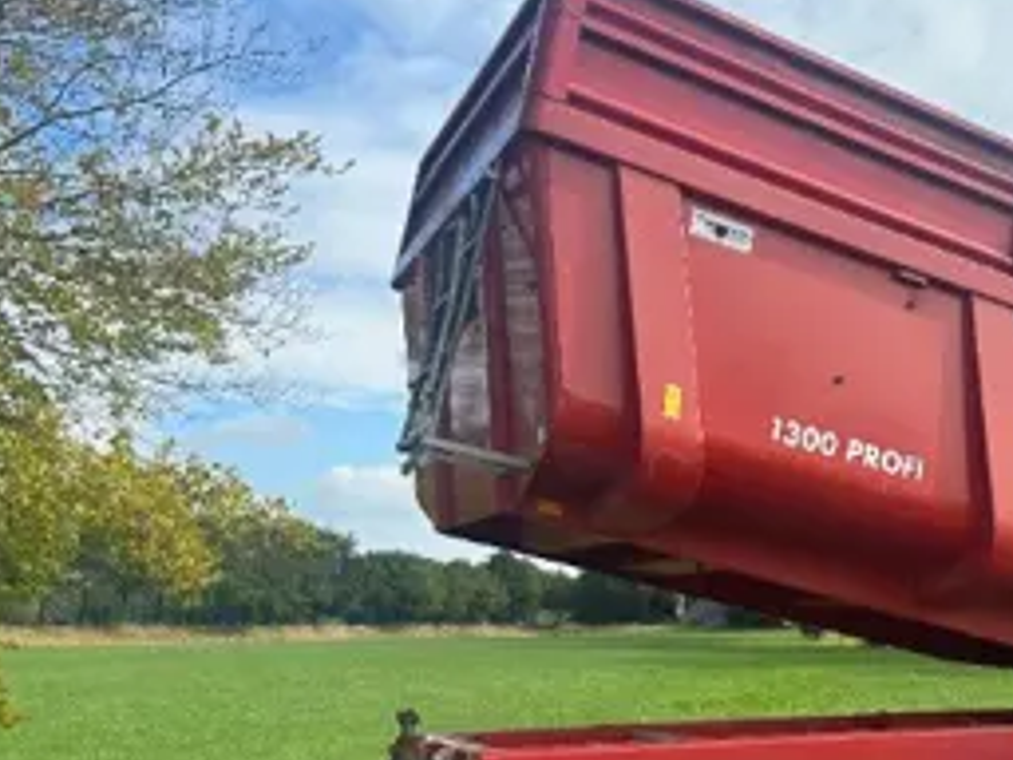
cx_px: 855
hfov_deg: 39.8
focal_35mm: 45
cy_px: 495
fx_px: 1317
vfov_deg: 32.0
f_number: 1.78
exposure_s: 1/3472
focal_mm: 6.86
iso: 80
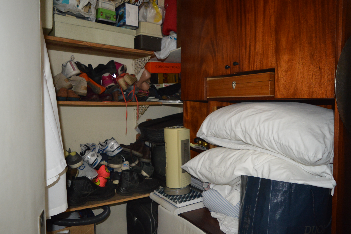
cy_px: 117
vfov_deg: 47.8
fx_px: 263
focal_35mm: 27
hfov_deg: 67.4
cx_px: 176
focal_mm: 18
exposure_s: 1/60
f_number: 3.5
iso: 1250
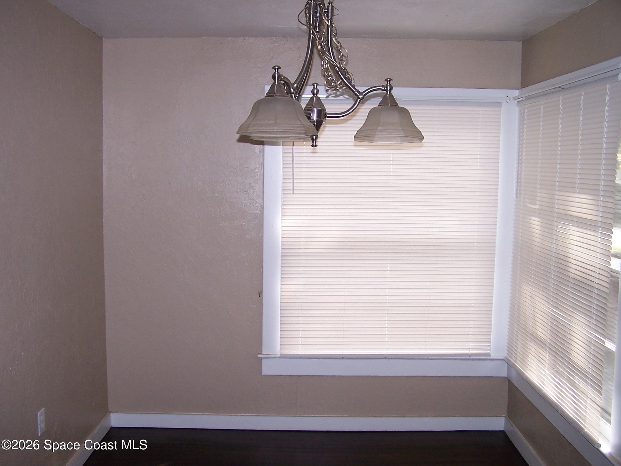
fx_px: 682
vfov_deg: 37.7
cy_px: 233
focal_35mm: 38
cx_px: 310
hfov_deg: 49.0
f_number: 2.8
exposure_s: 1/60
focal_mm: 6.3
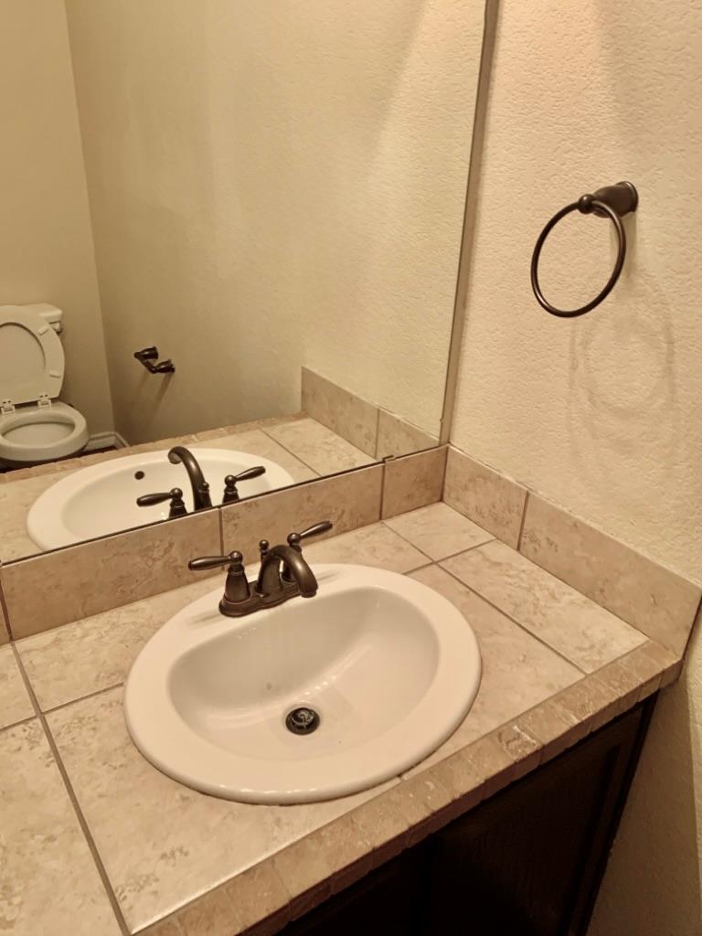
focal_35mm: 26
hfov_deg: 53.1
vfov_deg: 67.3
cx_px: 351
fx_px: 703
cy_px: 468
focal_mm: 4.25
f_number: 1.8
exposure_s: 1/60
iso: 125
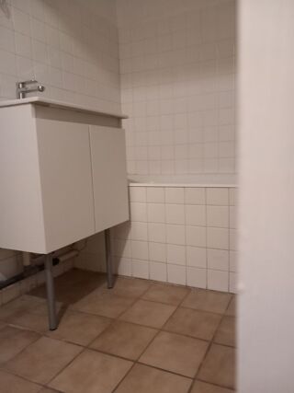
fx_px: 306
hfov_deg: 51.3
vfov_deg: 65.3
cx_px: 147
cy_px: 196
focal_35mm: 27
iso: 500
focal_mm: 4
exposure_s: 1/20
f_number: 1.8
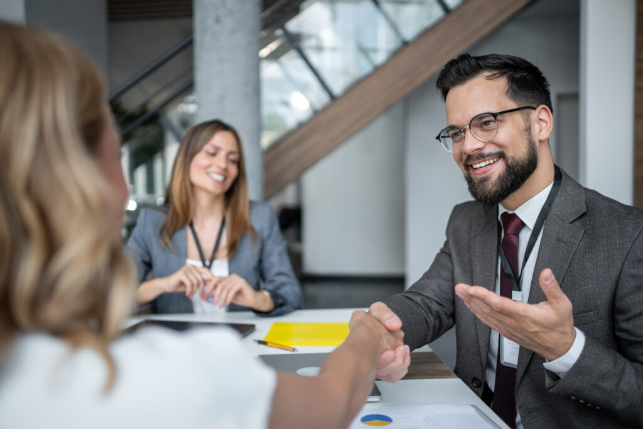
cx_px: 322
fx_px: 625
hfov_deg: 54.4
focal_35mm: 35
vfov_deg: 37.9
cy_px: 214
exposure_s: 1/2500
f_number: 1.8
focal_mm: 35
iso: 1000
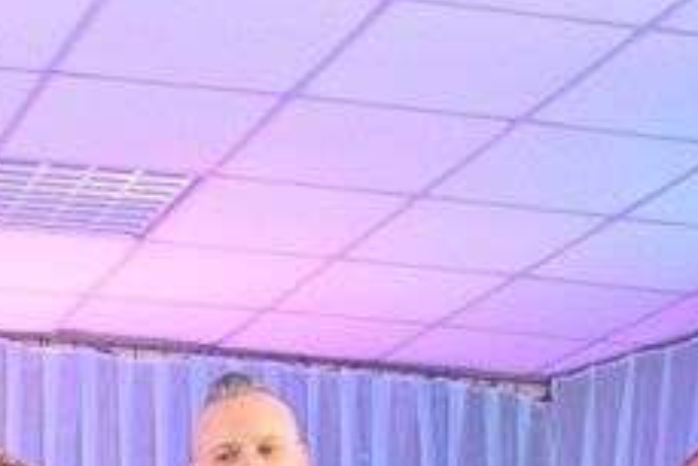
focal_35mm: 106
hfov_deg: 18.4
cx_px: -113
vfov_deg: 11.7
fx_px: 2056
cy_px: 908
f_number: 4
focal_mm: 18
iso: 800
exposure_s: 1/60
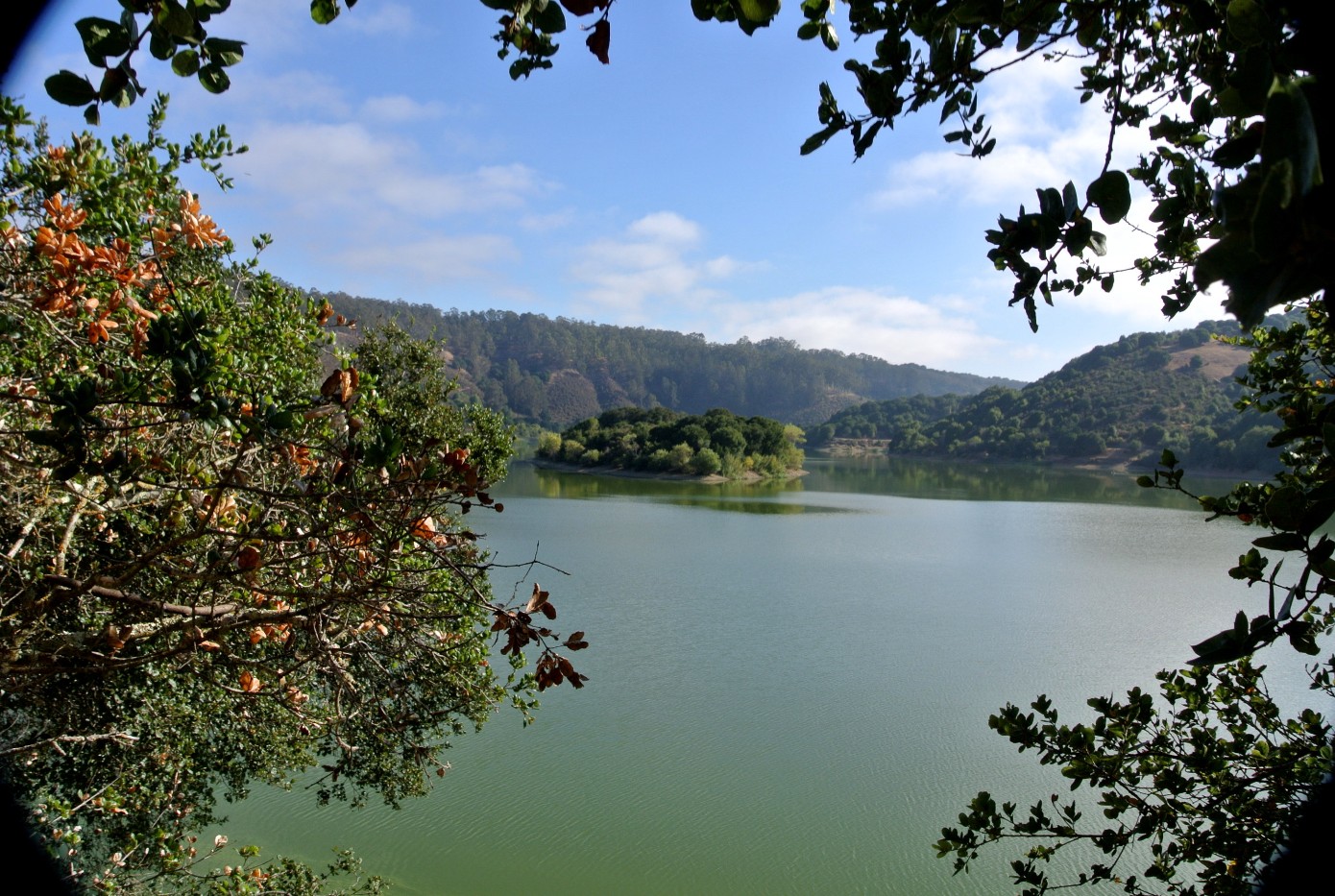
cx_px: 668
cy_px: 448
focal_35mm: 30
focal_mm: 11.4
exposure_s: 1/200
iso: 100
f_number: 8
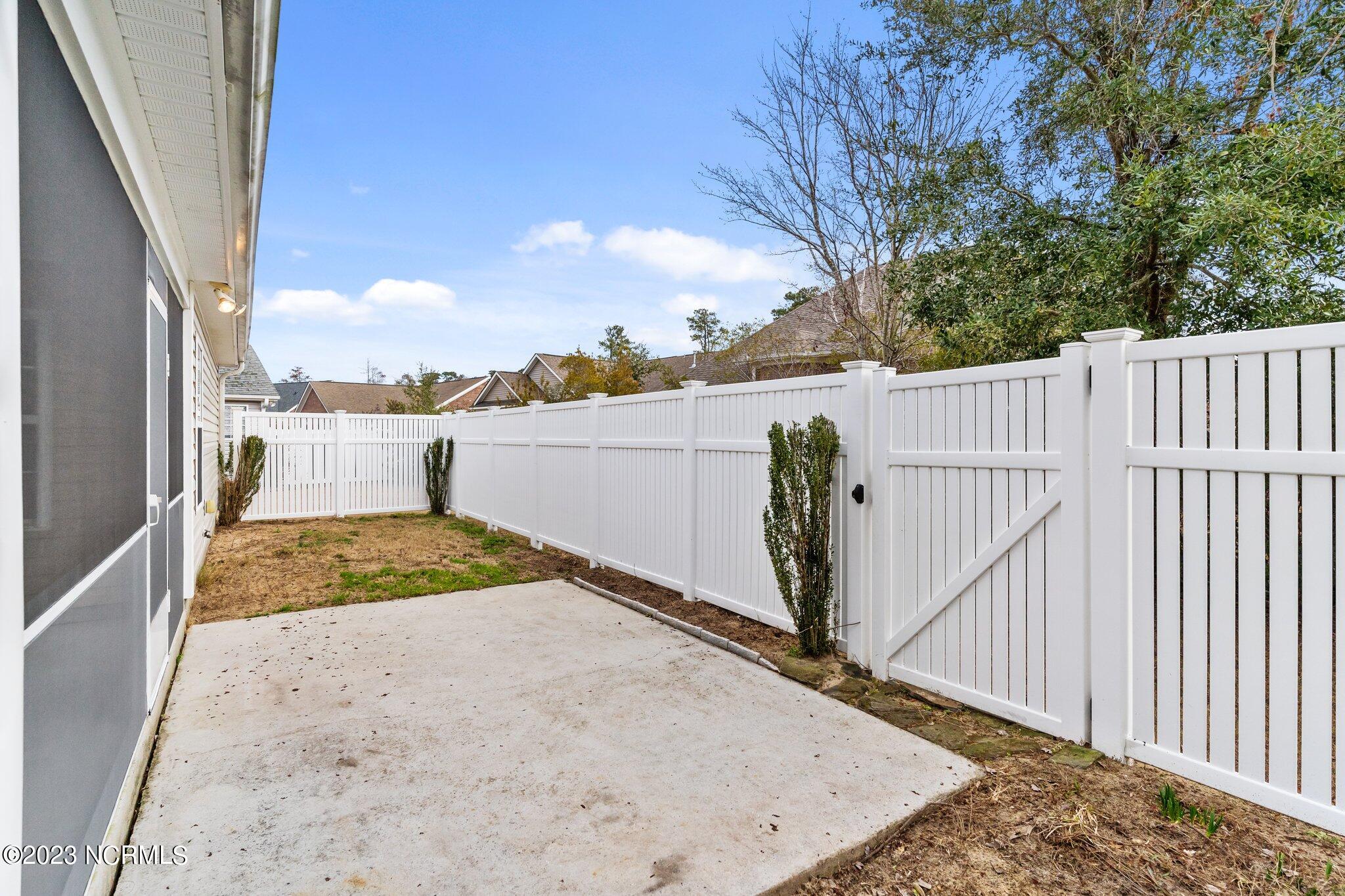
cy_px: 448
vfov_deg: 70.4
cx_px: 672
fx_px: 635
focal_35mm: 17
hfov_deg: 93.3
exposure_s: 1/4000
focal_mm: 17
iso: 1000
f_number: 5
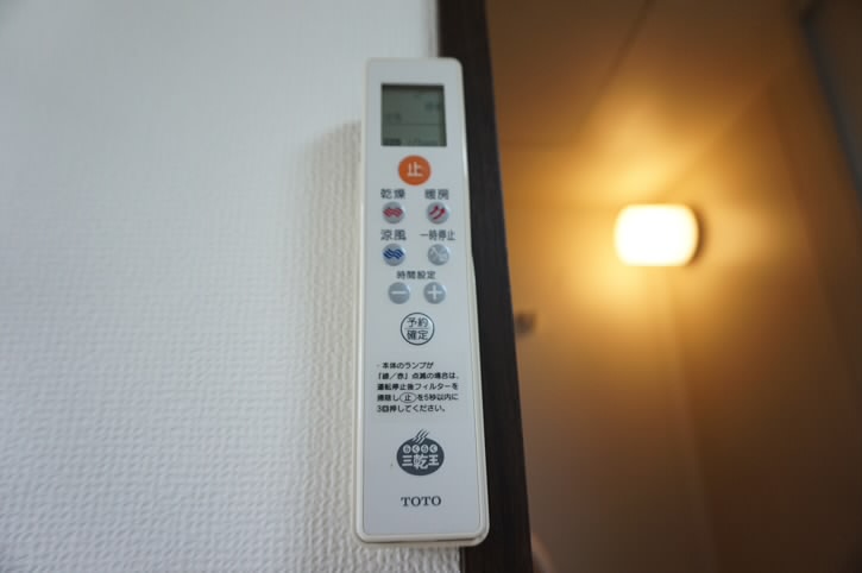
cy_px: 286
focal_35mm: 24
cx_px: 431
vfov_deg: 53.0
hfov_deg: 73.8
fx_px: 574
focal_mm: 16
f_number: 4
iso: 640
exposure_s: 1/160
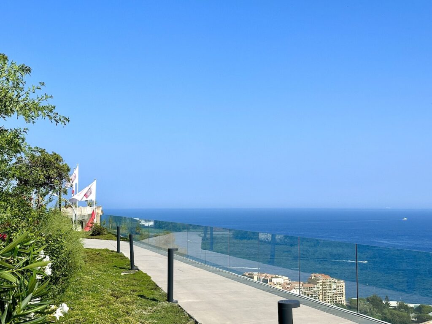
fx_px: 599
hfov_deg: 39.7
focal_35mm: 48
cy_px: 162
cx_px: 216
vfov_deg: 30.3
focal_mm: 6.86
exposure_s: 1/5882
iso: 64
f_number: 1.78
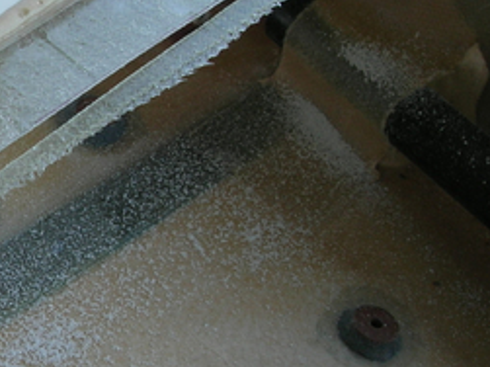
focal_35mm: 97
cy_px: 219
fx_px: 1372
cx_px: -62
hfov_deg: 19.3
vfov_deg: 15.2
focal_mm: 7.8
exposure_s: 1/78
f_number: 4.8
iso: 64
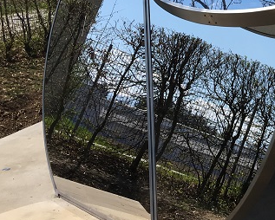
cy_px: -6
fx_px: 586
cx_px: 287
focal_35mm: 72
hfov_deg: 24.9
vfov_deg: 20.5
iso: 25
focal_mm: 4.15
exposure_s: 1/1603
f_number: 2.2
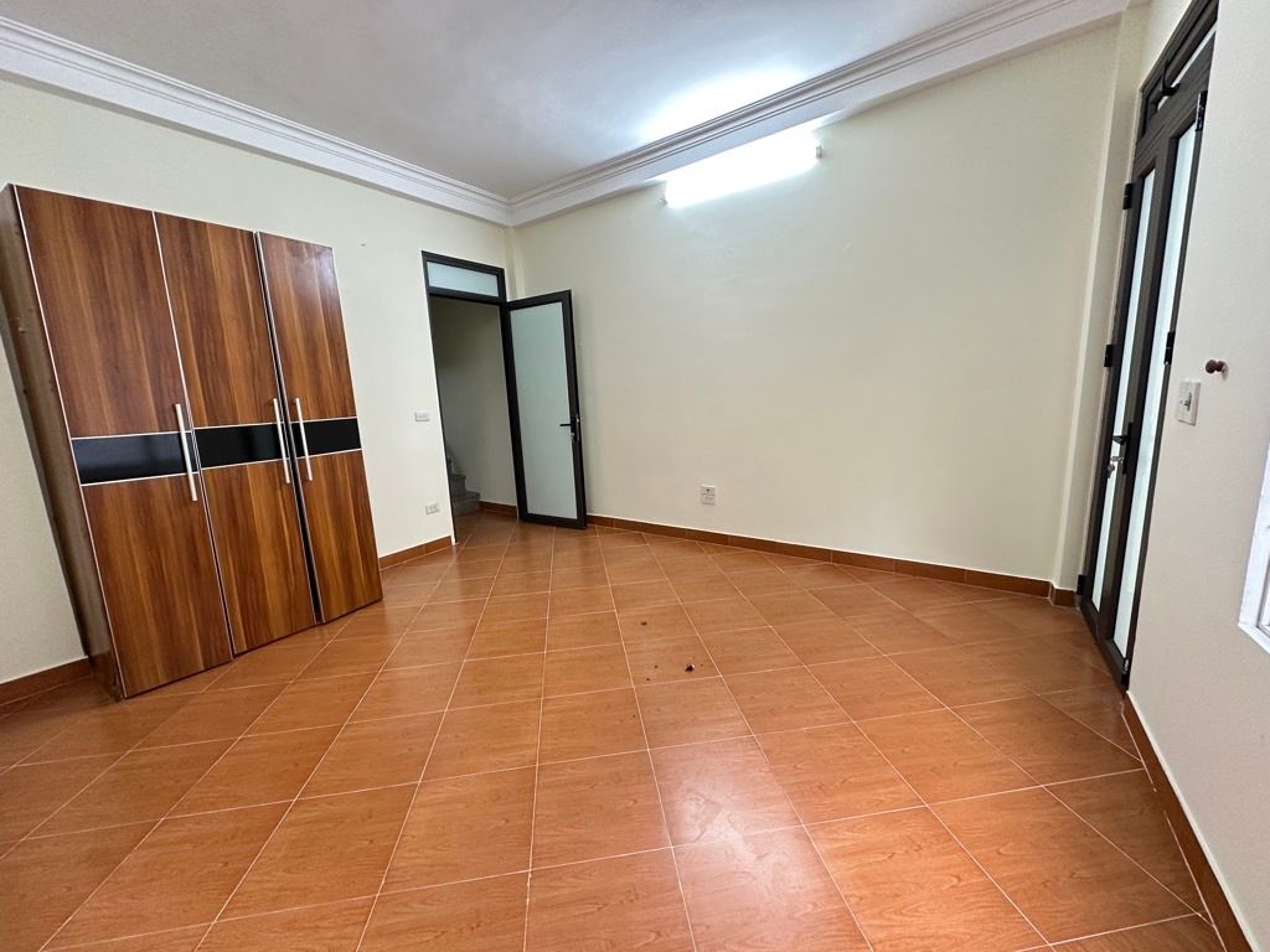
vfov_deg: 85.7
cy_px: 476
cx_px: 635
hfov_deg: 102.1
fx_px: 514
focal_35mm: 14
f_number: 2.2
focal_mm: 2.22
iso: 250
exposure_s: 1/100
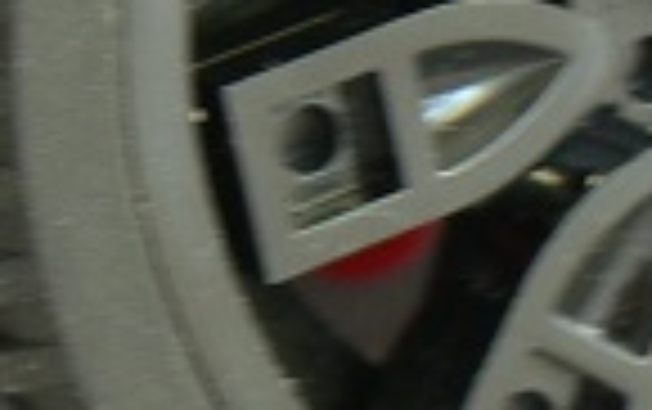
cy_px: -329
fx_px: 10994
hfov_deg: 3.4
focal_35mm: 618
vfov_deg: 2.1
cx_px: 674
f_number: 3.2
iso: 80
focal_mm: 17.7
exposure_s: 1/30
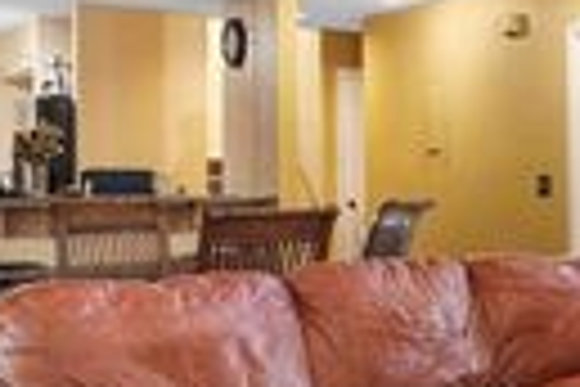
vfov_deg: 21.9
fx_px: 999
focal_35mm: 62
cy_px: 189
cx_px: 886
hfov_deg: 24.5
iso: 1600
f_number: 8
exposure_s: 1/4
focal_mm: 16
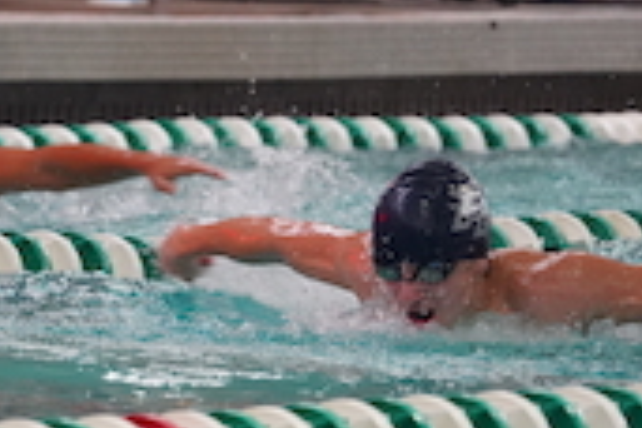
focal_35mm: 596
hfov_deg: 3.5
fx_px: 10628
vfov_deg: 2.3
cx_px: 94
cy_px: 325
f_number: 6.3
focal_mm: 255
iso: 10000
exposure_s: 1/320
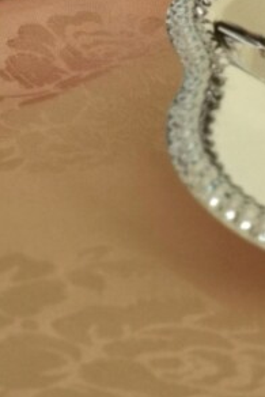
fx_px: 2547
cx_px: 132
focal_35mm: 231
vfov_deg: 8.5
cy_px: -347
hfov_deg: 6.0
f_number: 4
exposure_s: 1/50
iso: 250
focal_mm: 4.95
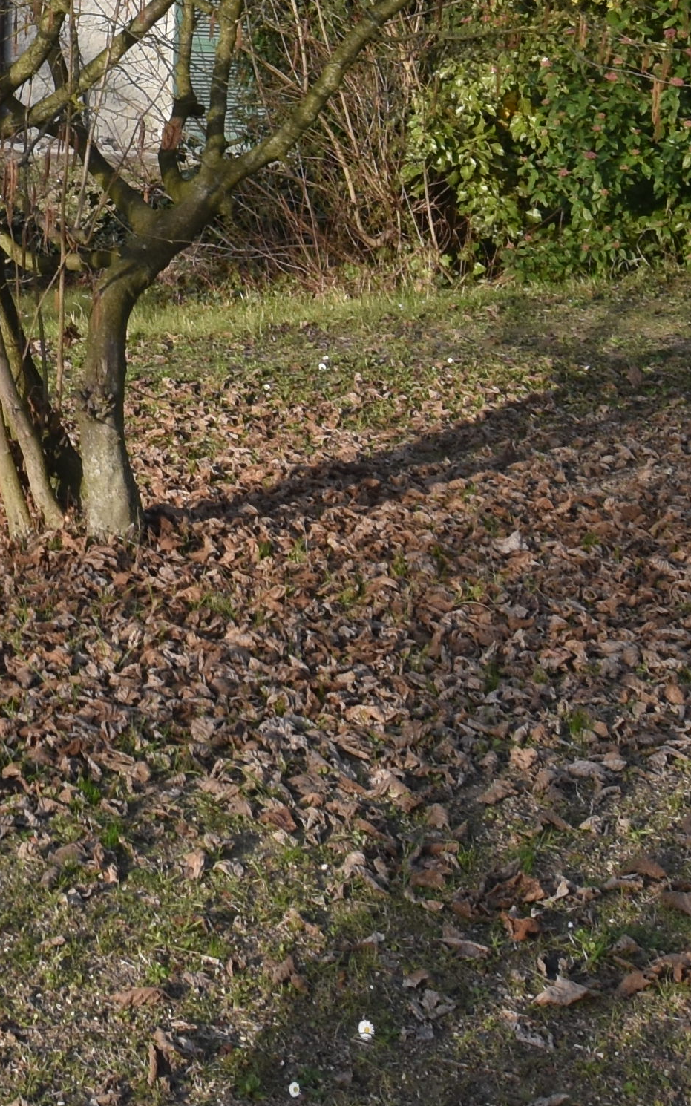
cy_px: -164
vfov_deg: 23.9
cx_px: -412
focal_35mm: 80
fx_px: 2413
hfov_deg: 14.9
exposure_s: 1/250
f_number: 8
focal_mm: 13
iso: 250
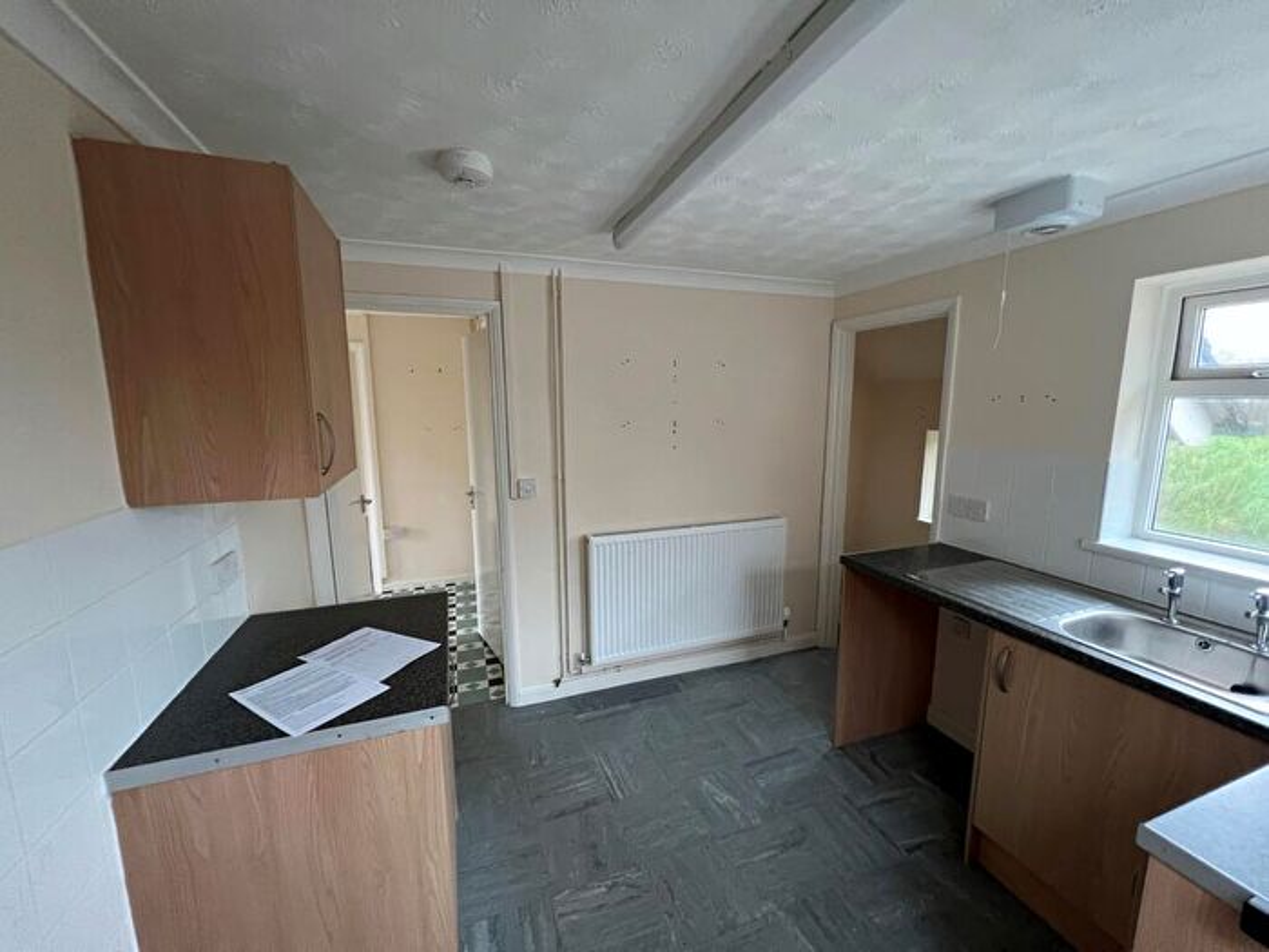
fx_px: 477
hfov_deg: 106.2
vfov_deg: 89.9
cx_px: 634
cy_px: 476
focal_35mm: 13
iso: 500
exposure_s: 1/60
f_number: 1.8
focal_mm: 1.57
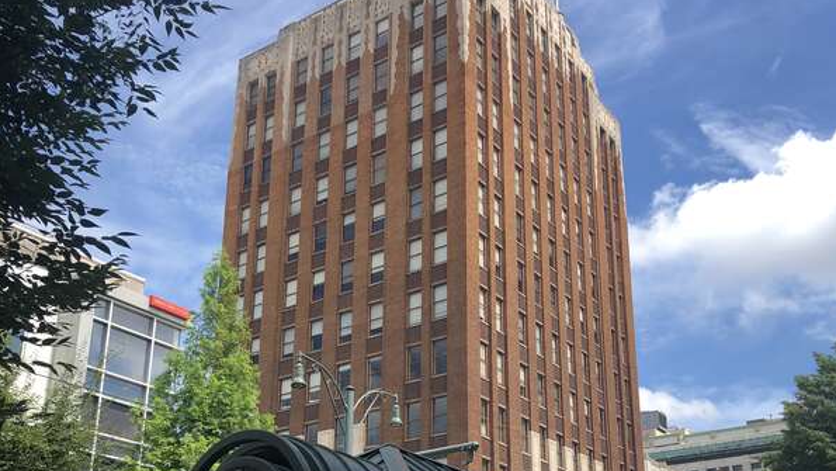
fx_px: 909
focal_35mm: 41
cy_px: 396
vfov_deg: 28.2
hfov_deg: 49.4
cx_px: 419
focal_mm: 3.99
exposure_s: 1/979
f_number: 1.8
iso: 20
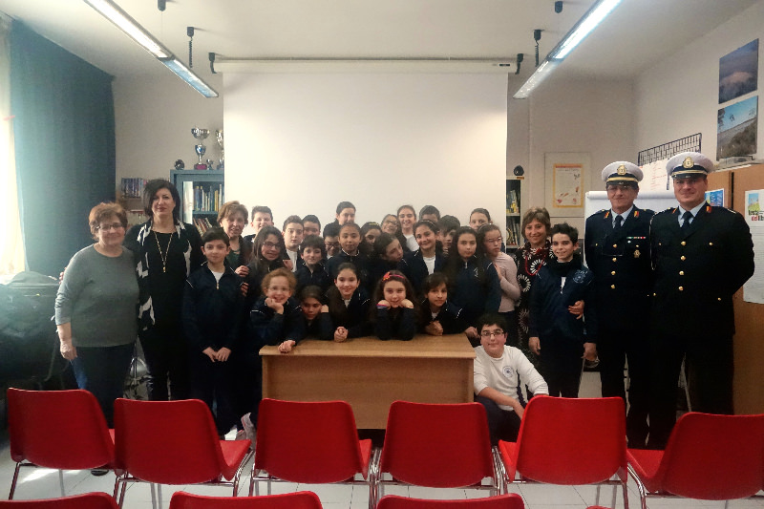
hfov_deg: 65.5
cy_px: 254
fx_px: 594
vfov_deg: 46.4
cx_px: 382
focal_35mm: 28
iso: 6400
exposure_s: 1/400
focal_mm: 10.4
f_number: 5.6
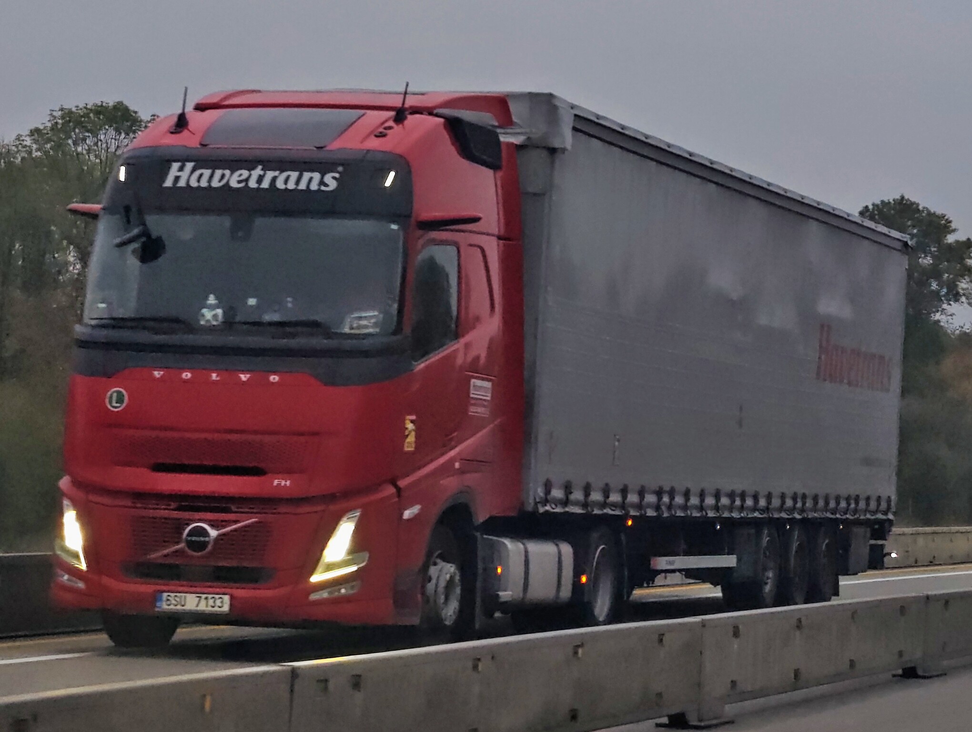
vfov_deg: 17.4
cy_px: 366
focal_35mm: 85
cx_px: 486
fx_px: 2390
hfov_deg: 23.0
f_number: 2.3
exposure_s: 1/800
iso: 3200
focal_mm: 22.5
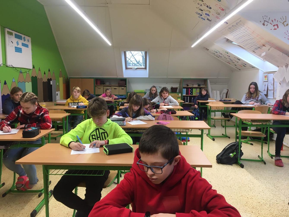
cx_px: 144
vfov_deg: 48.2
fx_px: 242
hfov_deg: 61.7
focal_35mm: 29
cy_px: 108
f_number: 2.2
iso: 32
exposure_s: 1/33
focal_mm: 4.15
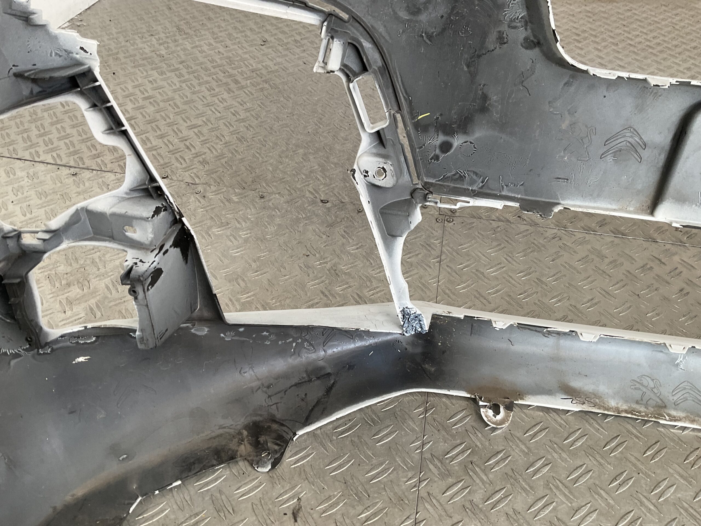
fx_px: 587
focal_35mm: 29
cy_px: 263
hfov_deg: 61.7
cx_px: 350
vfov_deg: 48.2
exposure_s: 1/50
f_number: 1.8
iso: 40
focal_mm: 3
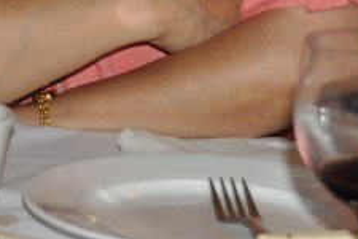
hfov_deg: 9.3
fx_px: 2128
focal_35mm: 214
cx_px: -197
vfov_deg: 6.2
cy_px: -288
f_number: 4.5
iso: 800
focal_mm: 30
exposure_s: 1/60
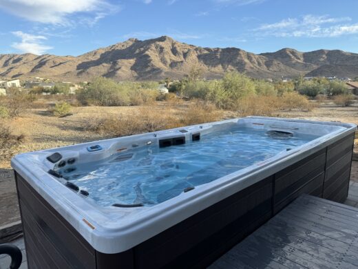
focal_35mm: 24
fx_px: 248
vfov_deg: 56.8
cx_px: 179
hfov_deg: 71.6
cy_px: 134
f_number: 1.78
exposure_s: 1/1261
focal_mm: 6.76
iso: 80
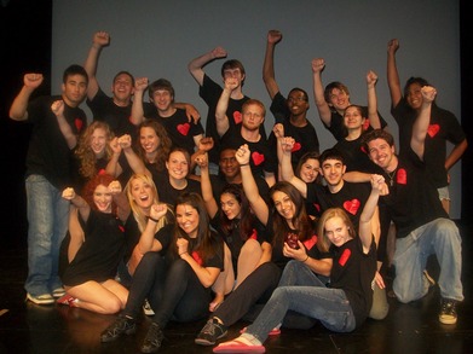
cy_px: 177
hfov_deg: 51.4
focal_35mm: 36
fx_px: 492
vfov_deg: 39.6
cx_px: 236
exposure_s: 1/60
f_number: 2.7
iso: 160
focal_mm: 6
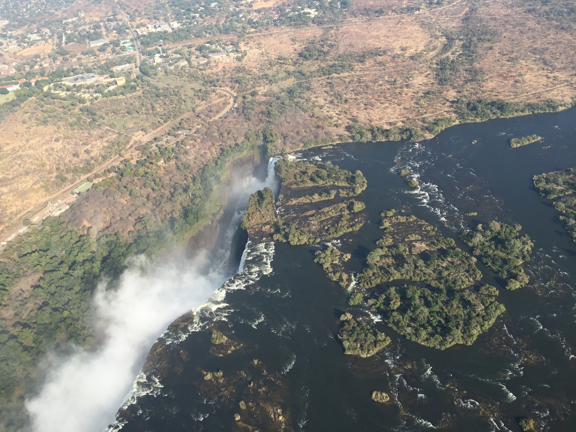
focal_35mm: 29
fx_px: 483
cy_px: 216
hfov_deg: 61.7
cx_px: 288
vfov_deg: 48.2
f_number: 2.2
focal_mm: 4.15
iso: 32
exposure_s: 1/824
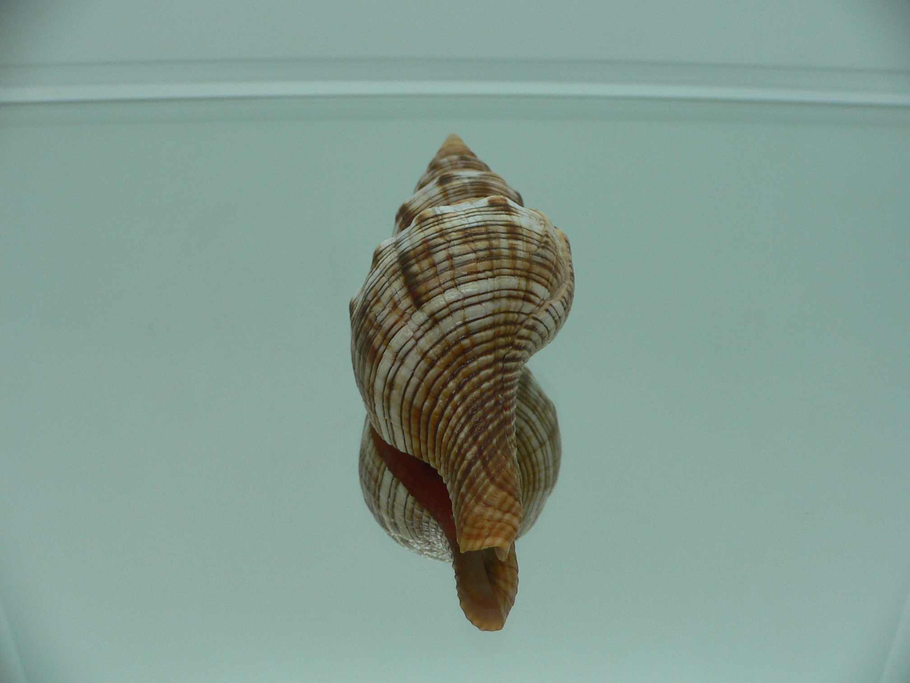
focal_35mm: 35
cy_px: 342
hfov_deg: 52.6
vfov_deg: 40.7
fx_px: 920
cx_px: 455
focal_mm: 4.6
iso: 80
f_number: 2.8
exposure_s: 1/80
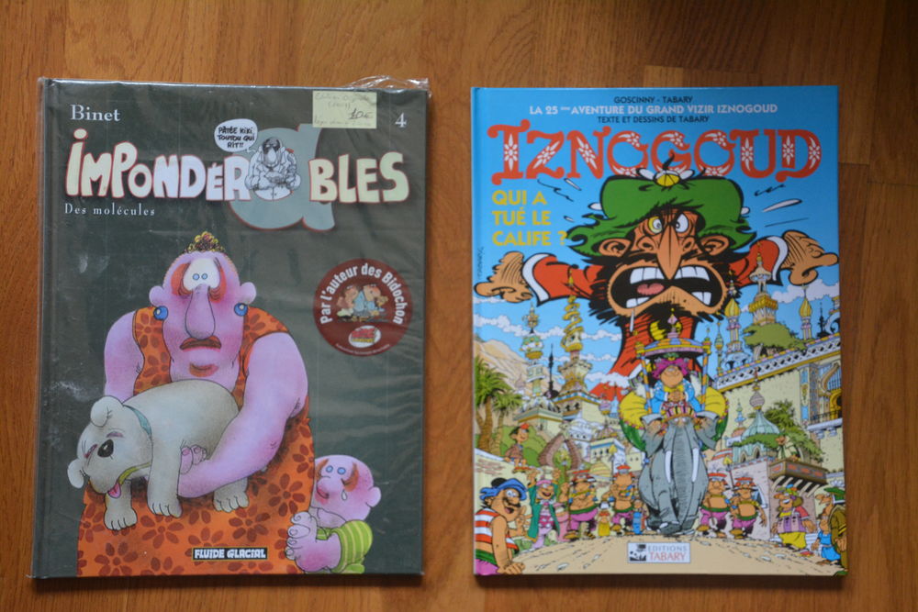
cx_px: 459
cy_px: 306
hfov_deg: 35.0
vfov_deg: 23.8
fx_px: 1454
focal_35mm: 57
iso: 2000
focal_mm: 38
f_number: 4.5
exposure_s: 1/30
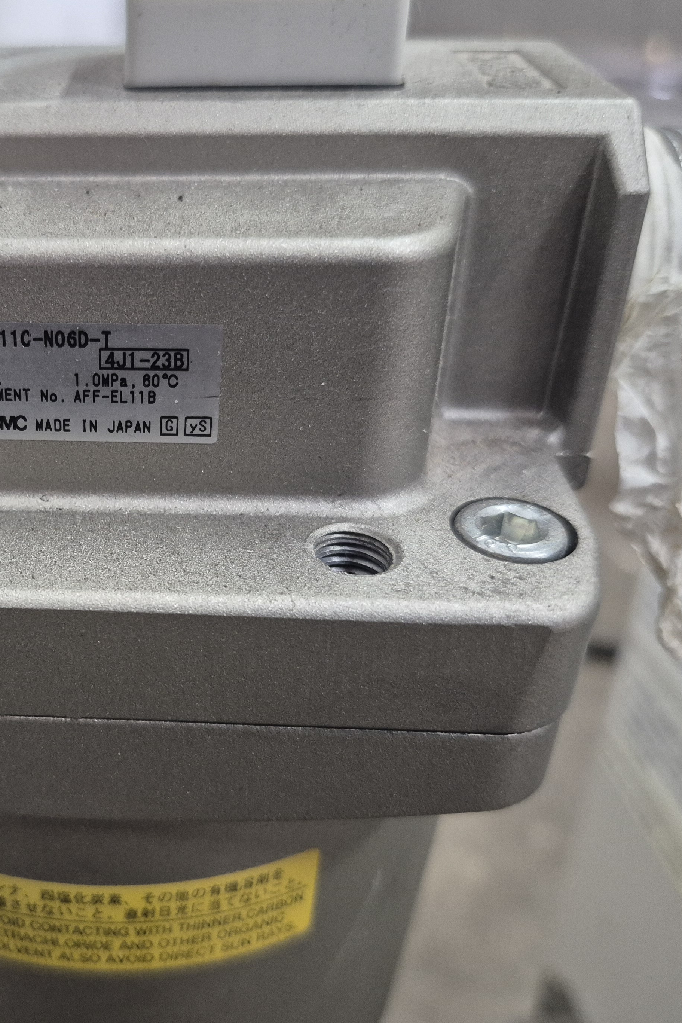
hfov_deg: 35.8
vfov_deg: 54.4
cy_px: 513
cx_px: 83
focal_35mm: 35
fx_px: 994
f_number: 1.8
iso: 640
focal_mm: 5.4
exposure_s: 1/120
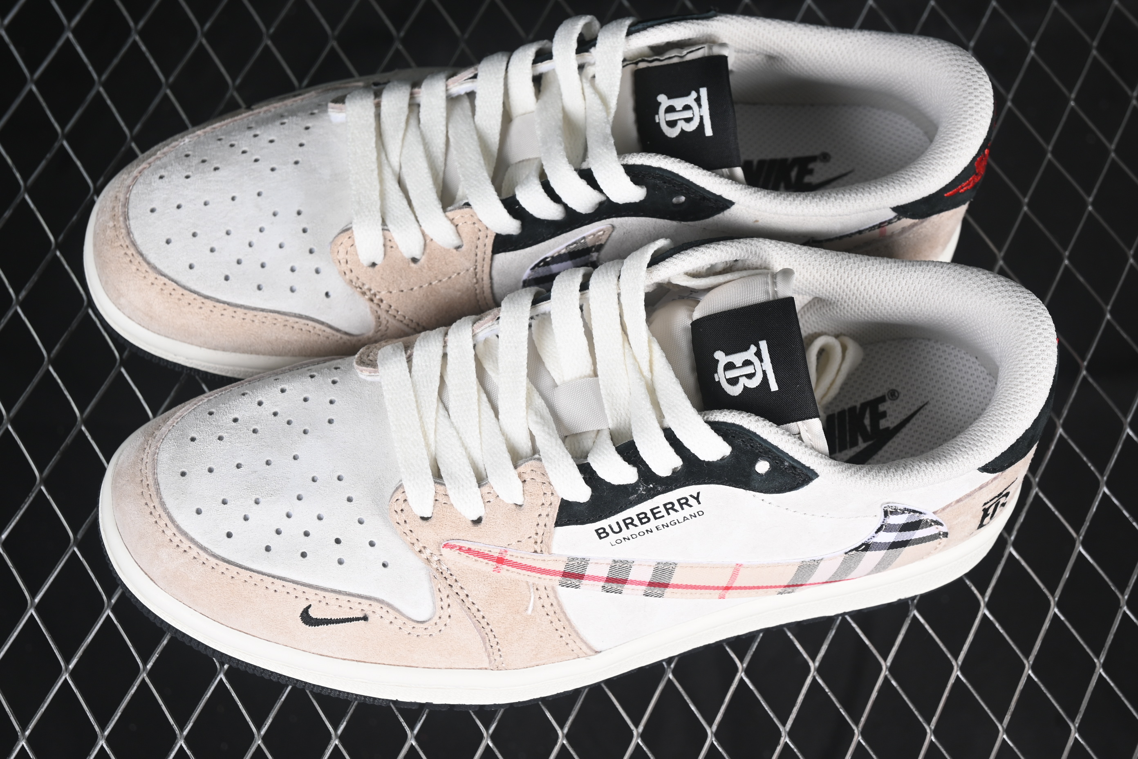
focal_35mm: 75
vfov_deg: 18.2
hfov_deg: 27.0
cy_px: 380
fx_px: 2371
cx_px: 569
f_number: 7.1
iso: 160
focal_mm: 50
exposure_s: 1/80
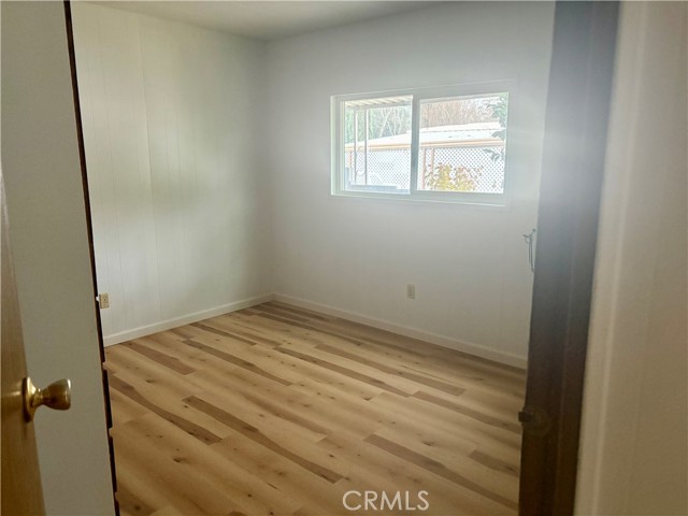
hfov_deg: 67.3
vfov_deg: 53.1
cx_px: 344
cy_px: 258
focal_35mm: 26
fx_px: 517
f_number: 1.6
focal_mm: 5.96
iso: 500
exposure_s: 1/60
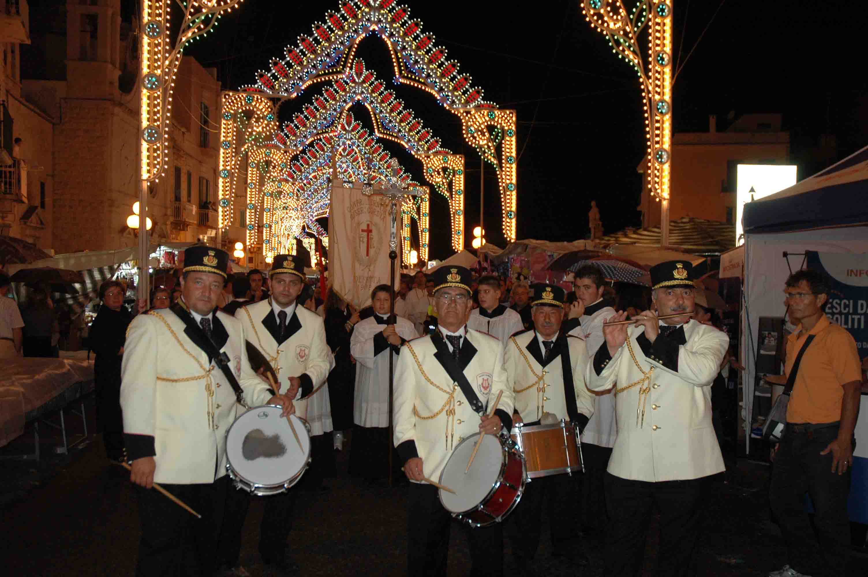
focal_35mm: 36
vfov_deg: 36.8
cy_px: 288
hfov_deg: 53.2
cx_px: 434
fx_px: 867
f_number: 3.8
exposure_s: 1/60
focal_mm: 24
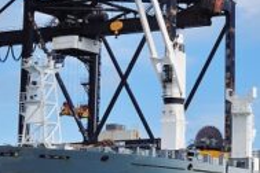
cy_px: 19
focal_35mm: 159
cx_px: 264
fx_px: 1148
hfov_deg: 12.7
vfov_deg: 8.6
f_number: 13
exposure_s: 1/250
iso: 200
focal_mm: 40
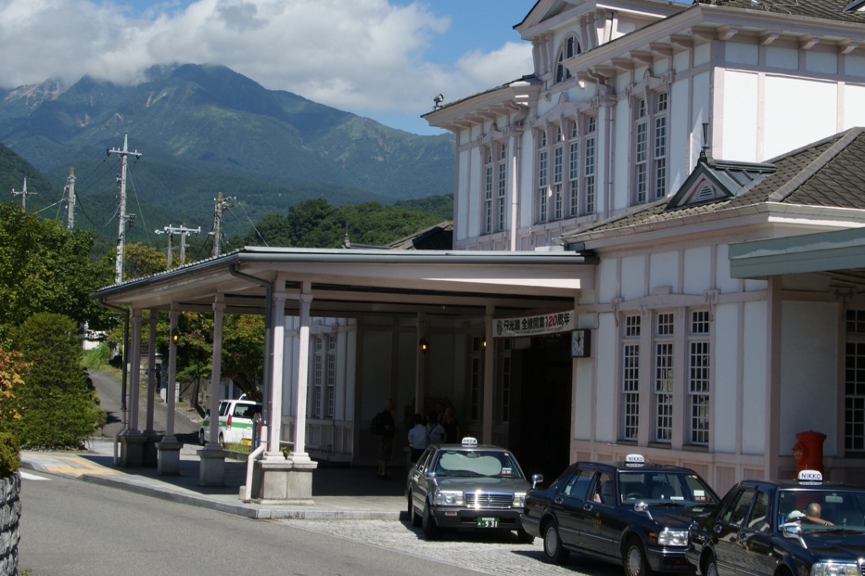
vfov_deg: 18.9
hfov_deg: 28.0
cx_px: 506
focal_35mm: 72
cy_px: 273
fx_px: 1729
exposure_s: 1/160
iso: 100
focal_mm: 28
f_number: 11
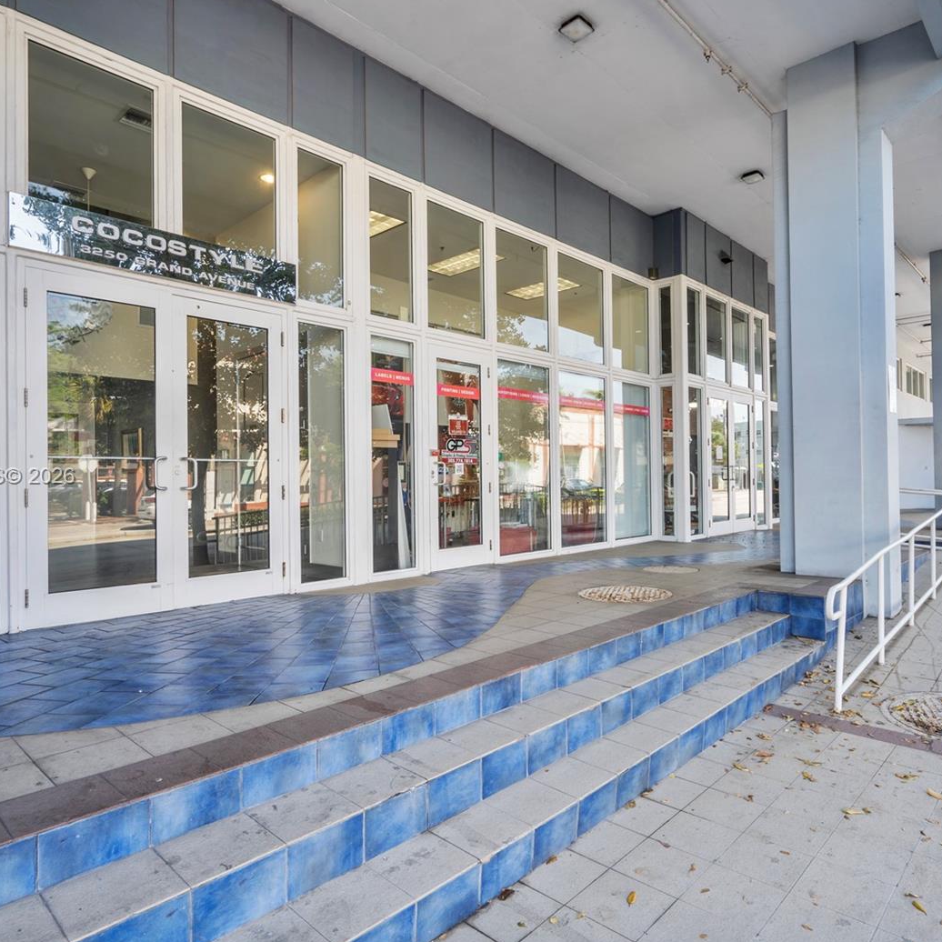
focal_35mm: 21
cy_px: 477
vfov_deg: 72.1
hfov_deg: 71.9
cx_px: 519
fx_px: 647
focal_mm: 16
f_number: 14
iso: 100
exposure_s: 1/13
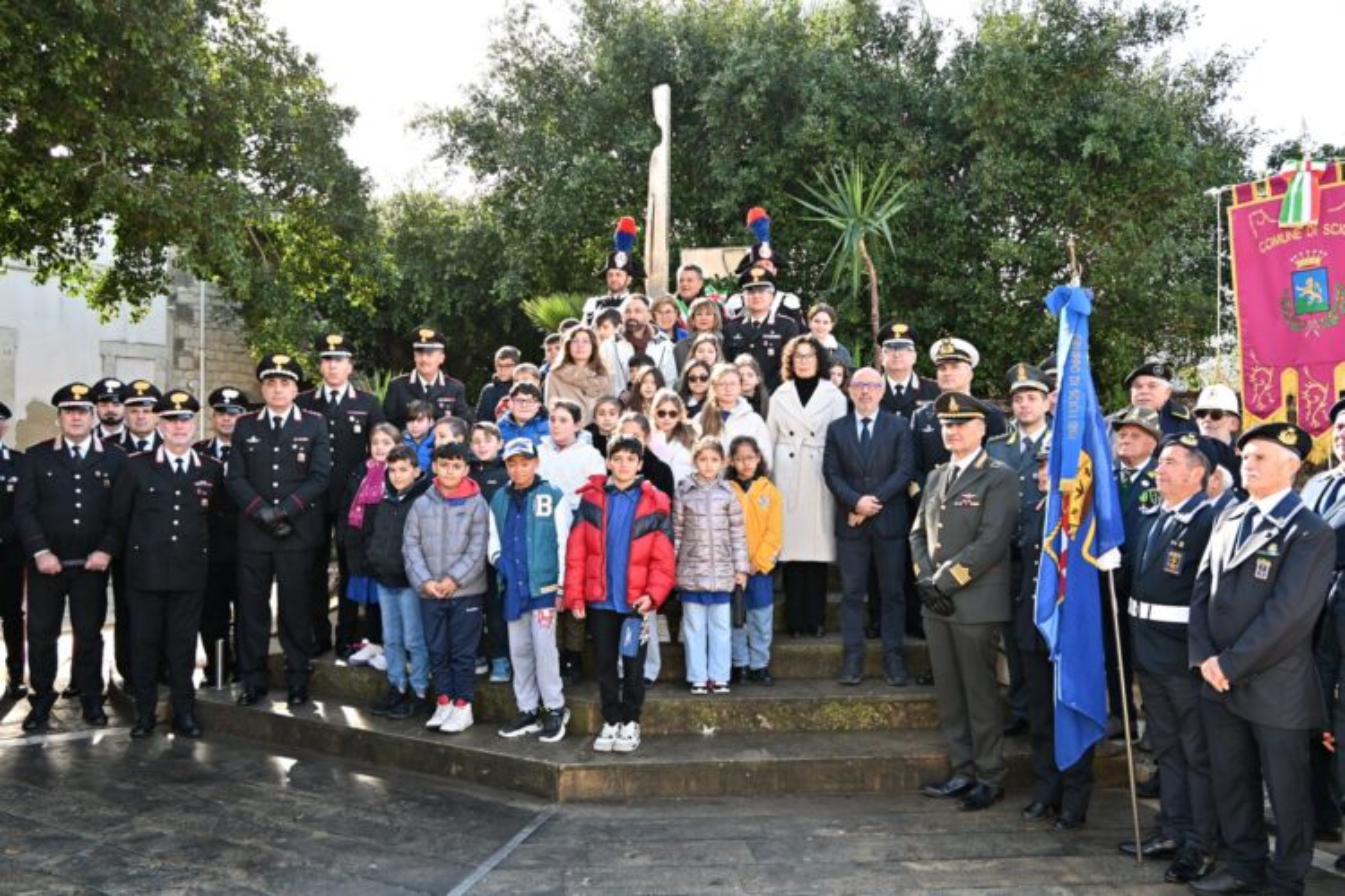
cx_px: 672
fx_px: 1149
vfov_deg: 42.6
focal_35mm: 31
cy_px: 448
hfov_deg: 60.7
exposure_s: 1/125
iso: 200
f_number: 5.6
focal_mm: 20.5
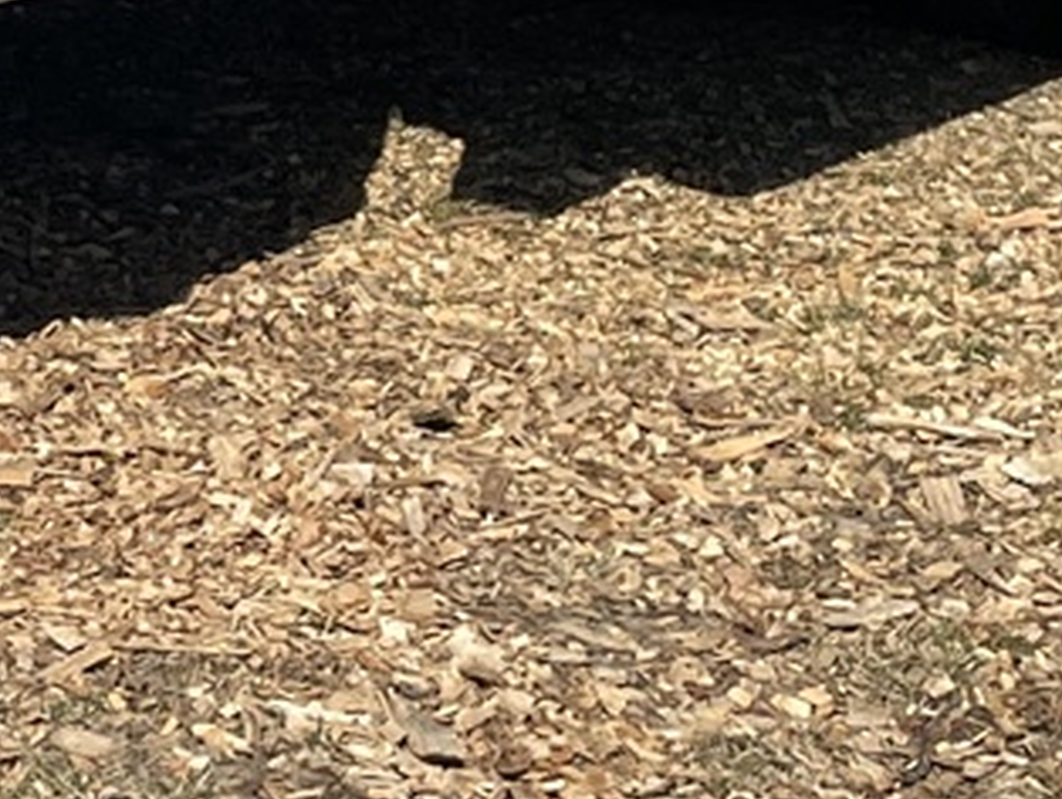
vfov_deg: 9.7
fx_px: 4605
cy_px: -220
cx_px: -355
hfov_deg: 12.7
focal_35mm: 150
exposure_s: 1/4464
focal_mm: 4.2
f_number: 1.6
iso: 32
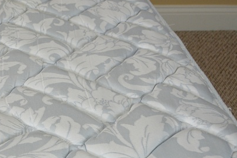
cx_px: -7
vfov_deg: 14.7
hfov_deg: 21.1
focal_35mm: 93
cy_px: 96
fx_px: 612
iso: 400
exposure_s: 1/80
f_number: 4.5
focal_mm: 28
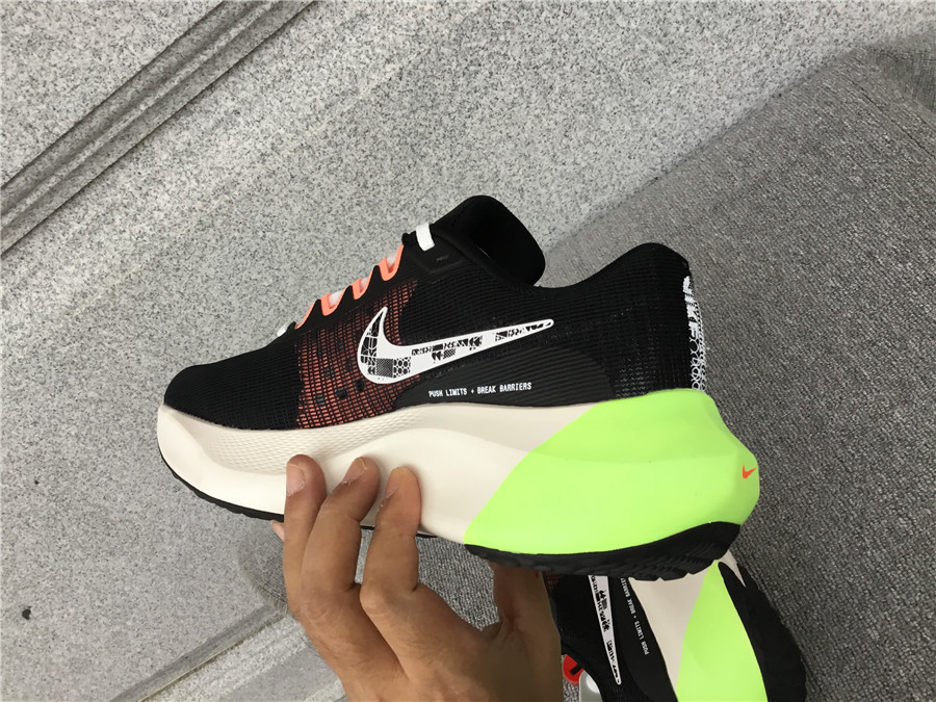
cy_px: 351
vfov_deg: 45.4
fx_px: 838
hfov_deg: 58.4
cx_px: 468
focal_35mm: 31
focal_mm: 3.3
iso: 25
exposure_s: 1/33
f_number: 2.4
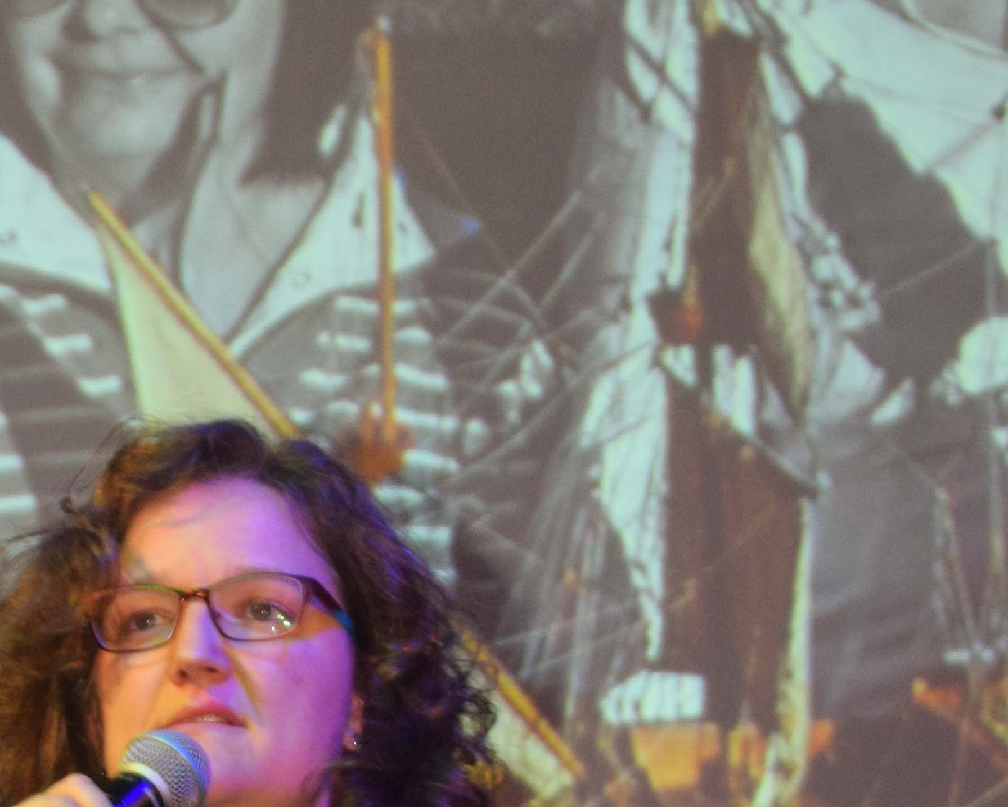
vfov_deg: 4.2
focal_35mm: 364
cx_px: 321
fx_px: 10859
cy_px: 1075
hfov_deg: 5.3
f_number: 5.6
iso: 800
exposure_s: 1/80
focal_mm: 70
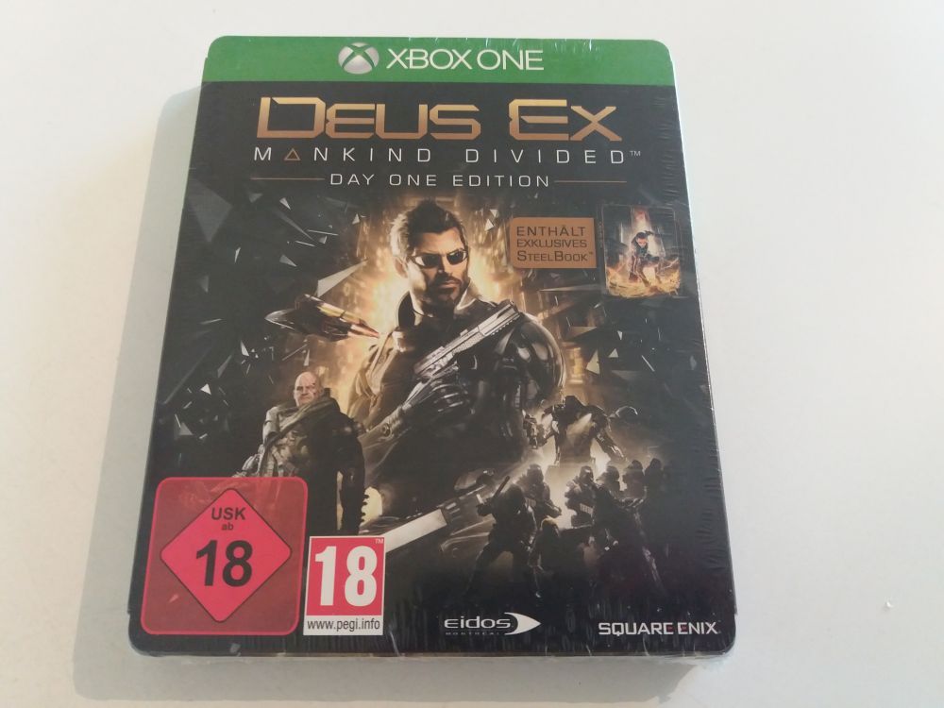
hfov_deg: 63.4
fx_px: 764
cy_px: 354
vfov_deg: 49.7
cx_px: 472
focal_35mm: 28
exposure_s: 1/17
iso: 250
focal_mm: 3.7
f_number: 1.9
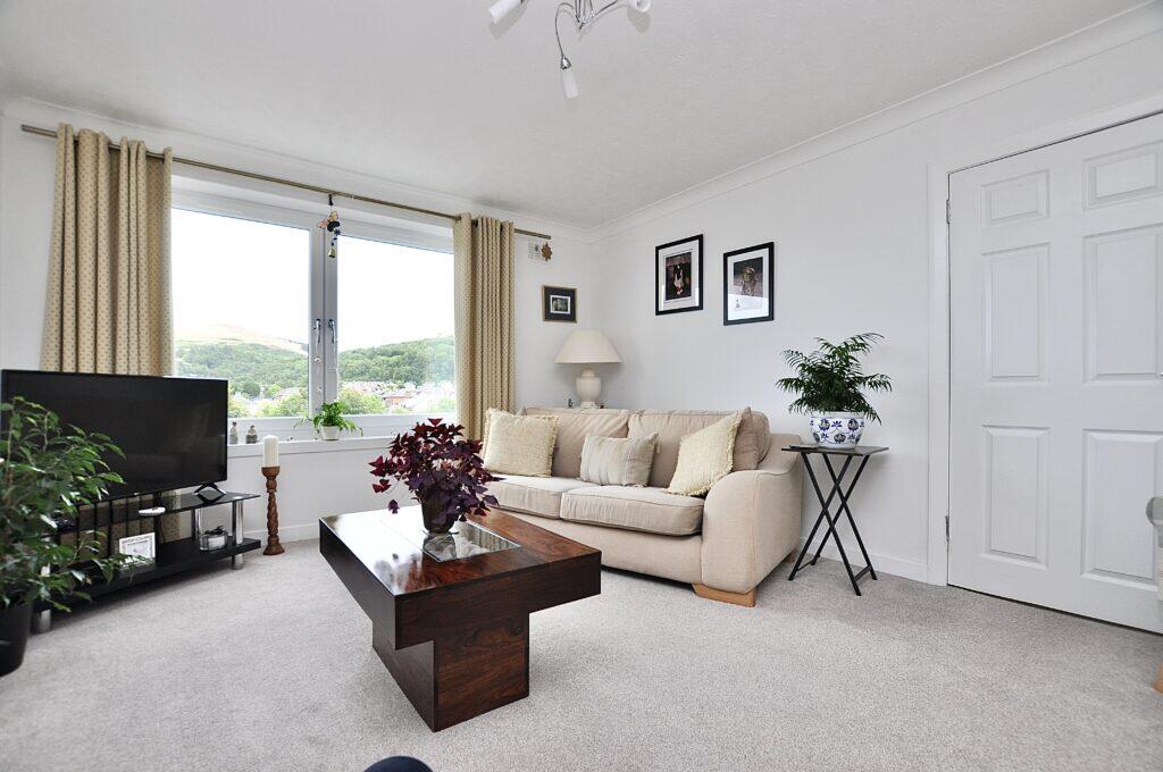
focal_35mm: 15
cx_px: 582
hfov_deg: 100.5
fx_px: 484
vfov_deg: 77.2
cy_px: 386
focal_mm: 10
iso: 250
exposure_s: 1/125
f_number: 5.6
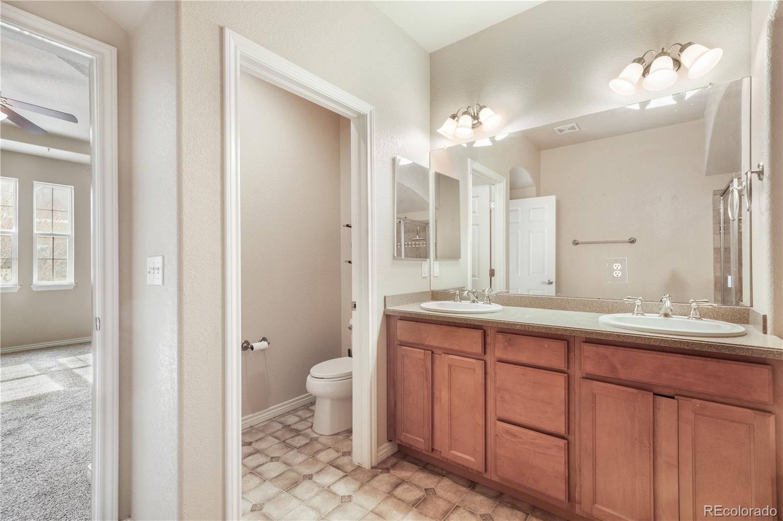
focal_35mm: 16
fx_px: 348
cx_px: 392
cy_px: 260
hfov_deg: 96.7
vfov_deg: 73.7
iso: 400
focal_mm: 16
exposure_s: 2.5
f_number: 11
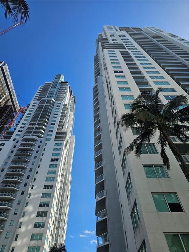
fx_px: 167
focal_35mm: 23
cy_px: 126
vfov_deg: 73.9
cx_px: 94
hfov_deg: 58.9
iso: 10
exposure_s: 1/686
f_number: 1.7
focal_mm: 6.3
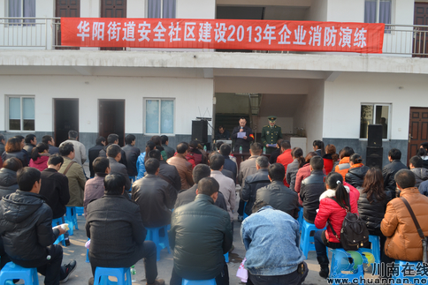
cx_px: 220
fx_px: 404
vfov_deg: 38.9
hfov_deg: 55.8
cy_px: 142
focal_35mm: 34
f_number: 7.1
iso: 200
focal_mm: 22
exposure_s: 1/200
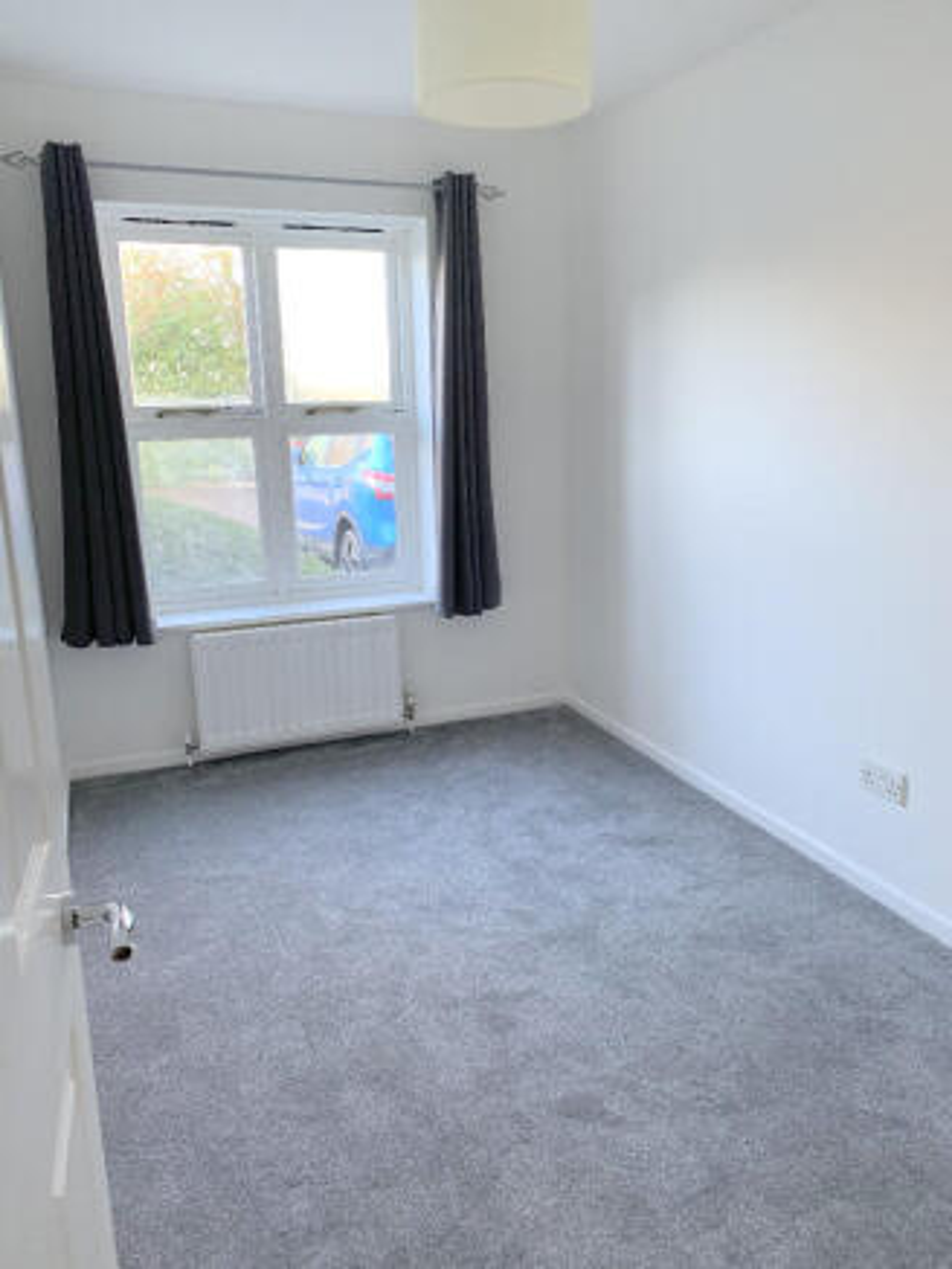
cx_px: 476
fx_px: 953
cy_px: 634
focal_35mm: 26
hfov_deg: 53.1
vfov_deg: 67.3
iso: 125
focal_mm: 4.25
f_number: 1.8
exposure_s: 1/60
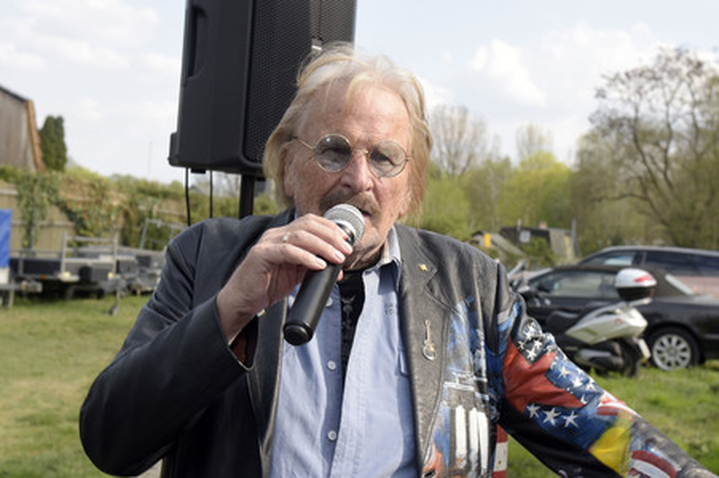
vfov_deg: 28.0
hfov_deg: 41.1
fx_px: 958
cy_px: 239
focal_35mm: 48
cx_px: 360
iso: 500
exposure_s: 1/500
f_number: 7.1
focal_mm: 48
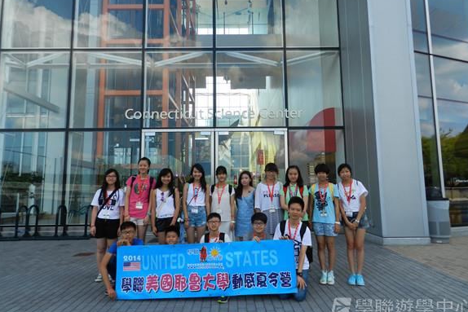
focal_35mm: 25
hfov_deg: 71.5
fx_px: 325
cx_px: 237
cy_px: 146
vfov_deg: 51.3
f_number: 3.4
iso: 160
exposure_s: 1/800
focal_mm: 4
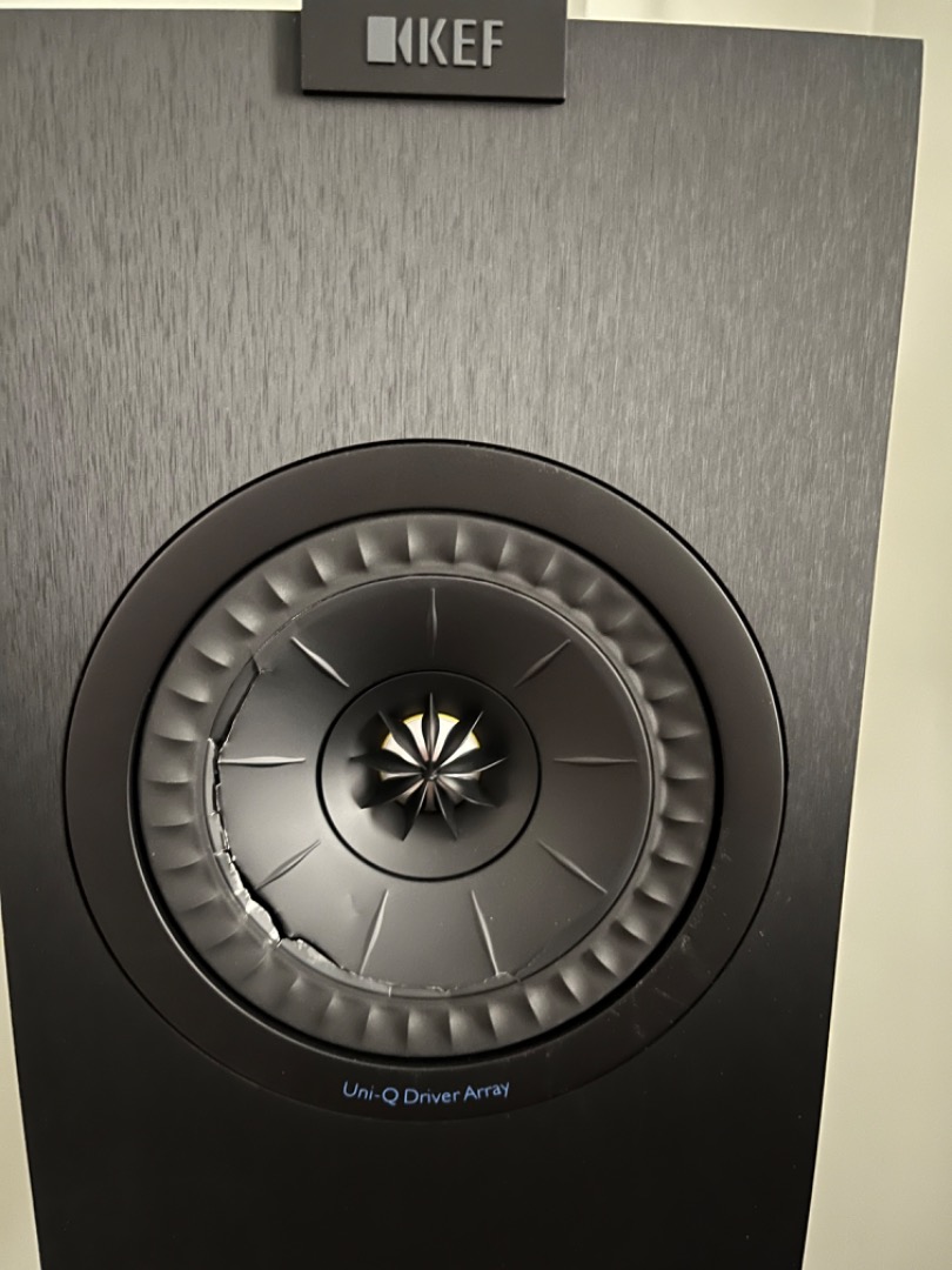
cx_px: 476
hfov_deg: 53.1
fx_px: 953
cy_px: 635
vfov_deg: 67.3
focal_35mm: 26
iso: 640
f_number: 1.6
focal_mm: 5.1
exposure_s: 1/12
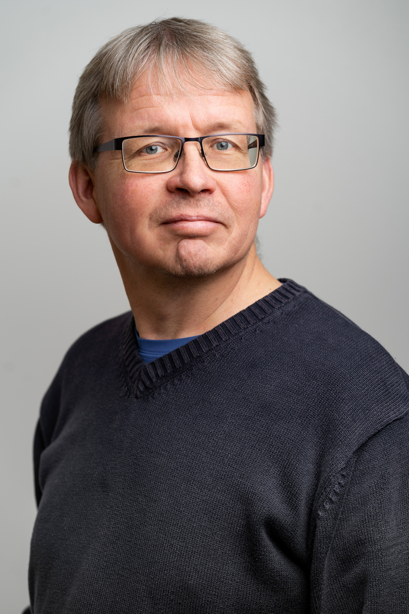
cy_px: 307
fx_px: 1448
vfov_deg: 23.9
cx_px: 204
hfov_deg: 16.1
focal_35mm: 85
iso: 100
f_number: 5
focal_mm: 85
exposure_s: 1/200
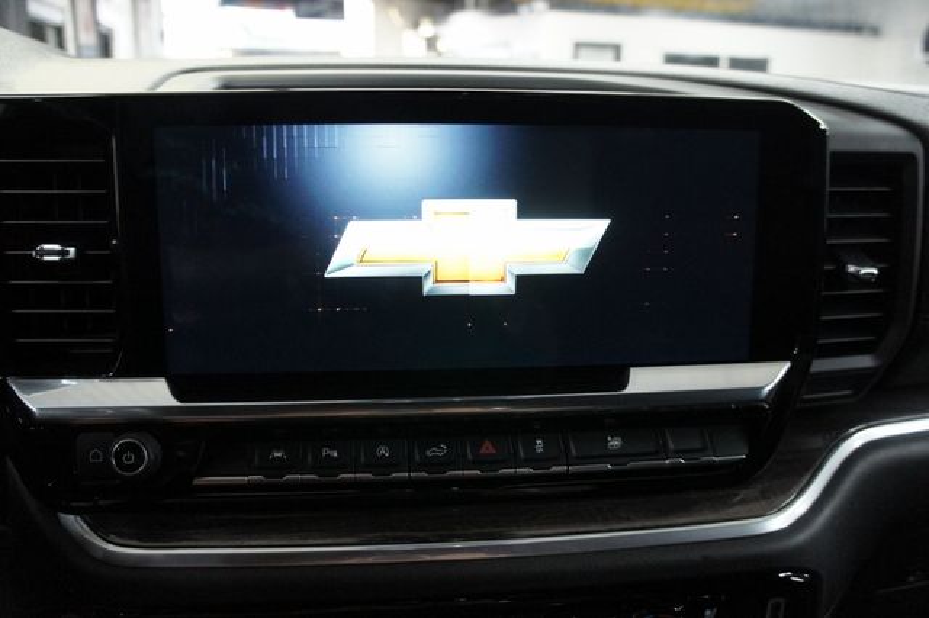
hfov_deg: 67.4
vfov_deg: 47.9
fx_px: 696
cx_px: 464
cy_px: 309
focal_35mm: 27
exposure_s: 1/50
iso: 1600
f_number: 3.5
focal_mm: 18
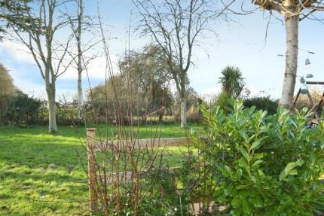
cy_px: 135
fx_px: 288
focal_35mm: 32
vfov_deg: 40.9
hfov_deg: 58.7
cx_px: 171
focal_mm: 14
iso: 800
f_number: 8
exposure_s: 1/250
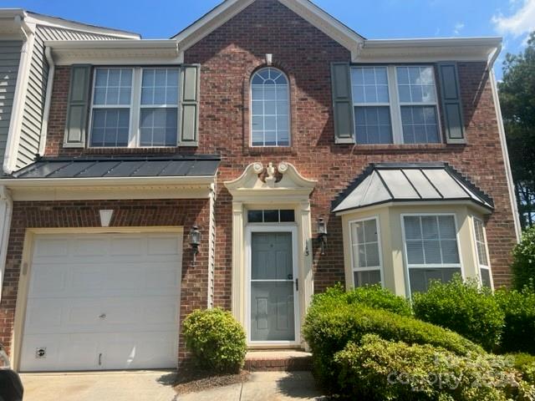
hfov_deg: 67.3
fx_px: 402
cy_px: 200
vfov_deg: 53.1
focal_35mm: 26
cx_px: 268
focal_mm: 5.7
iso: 50
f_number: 1.5
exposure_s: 1/2841
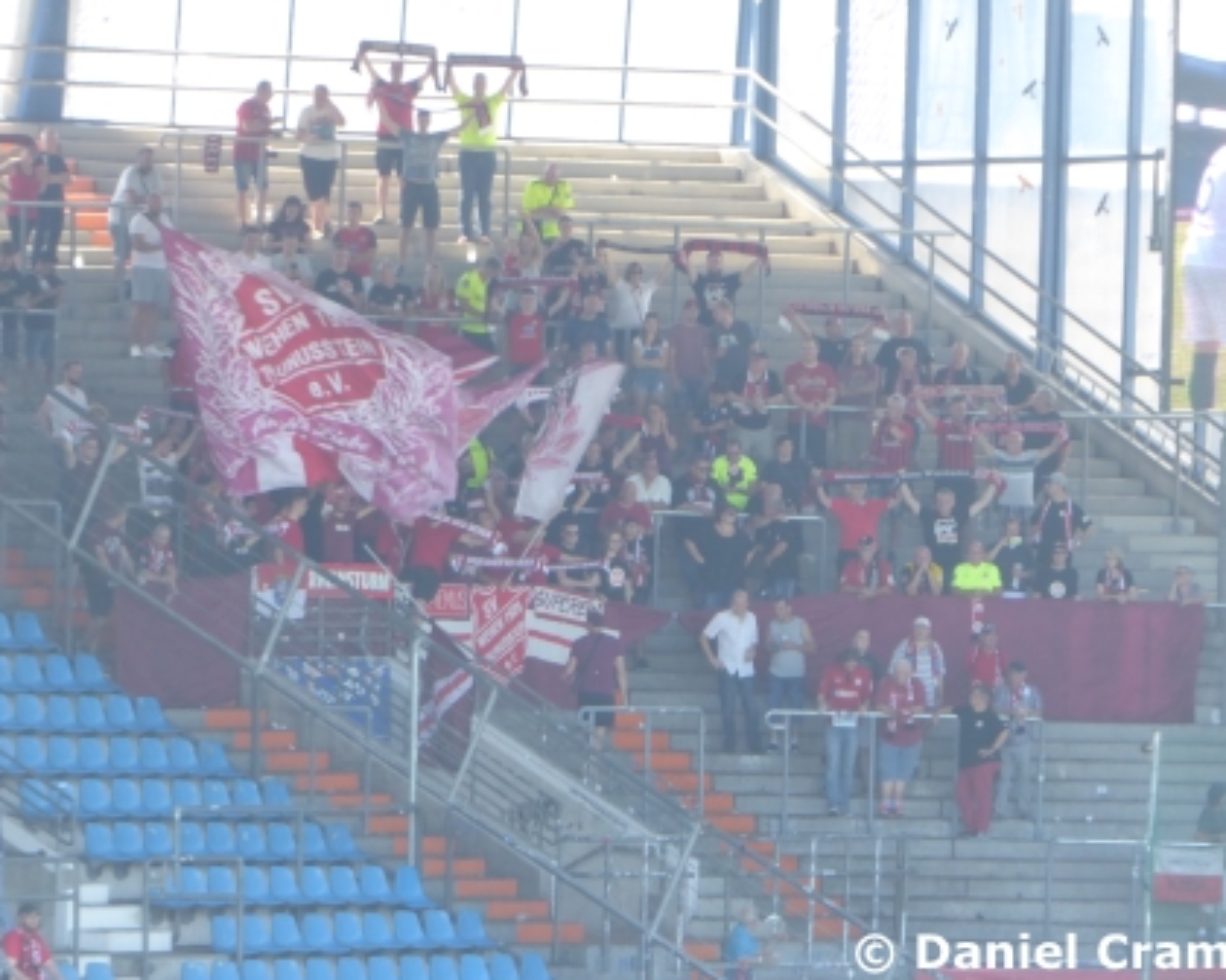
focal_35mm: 451
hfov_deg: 4.3
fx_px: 16364
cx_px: 642
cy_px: 490
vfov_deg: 3.4
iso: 320
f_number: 6
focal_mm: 77.3
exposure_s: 1/100
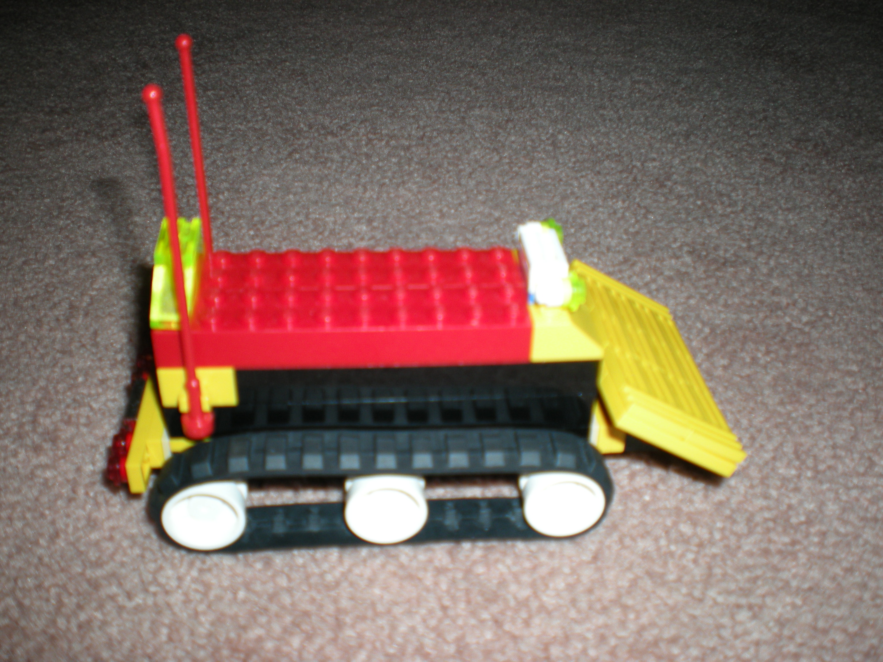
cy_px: 331
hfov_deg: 49.0
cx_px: 442
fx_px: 969
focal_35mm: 38
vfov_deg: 37.7
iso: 64
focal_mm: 6.3
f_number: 3.1
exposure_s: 1/60
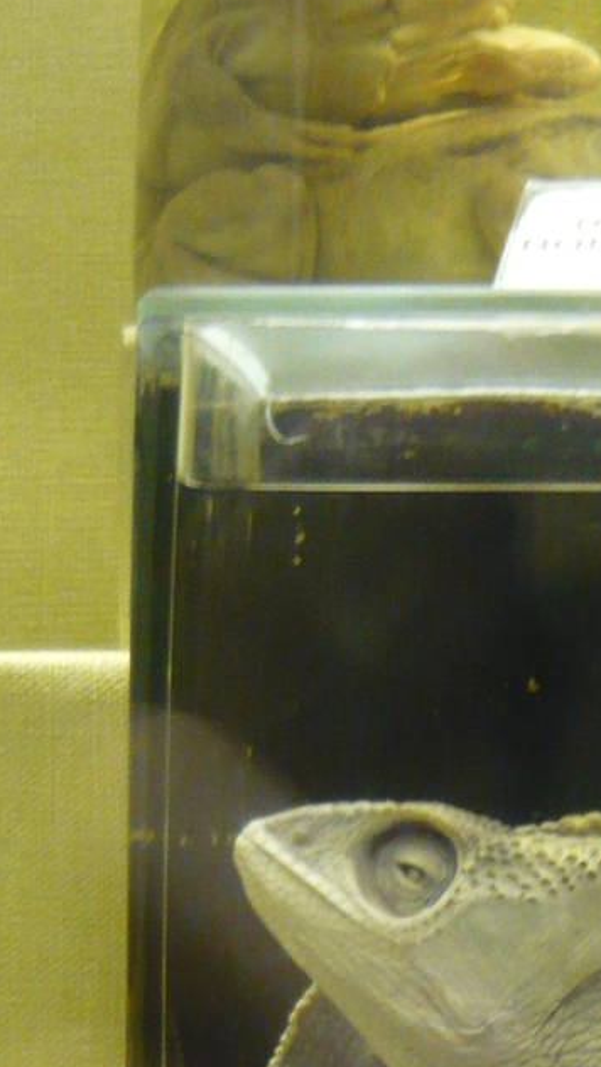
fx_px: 2575
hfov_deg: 13.0
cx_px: 684
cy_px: 1162
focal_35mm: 91
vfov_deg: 22.2
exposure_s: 1/13
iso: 400
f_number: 2.8
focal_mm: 5.5
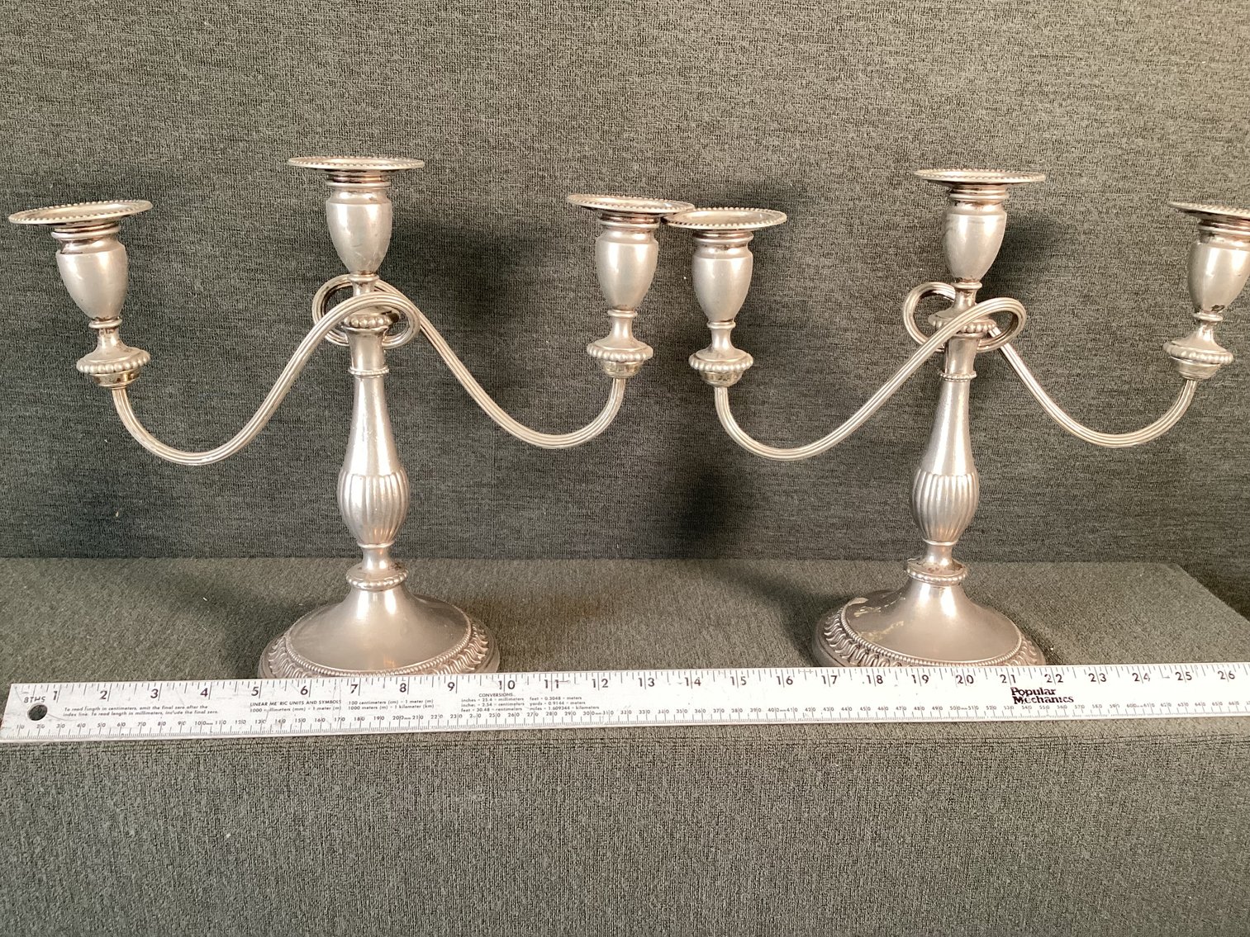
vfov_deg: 45.4
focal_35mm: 31
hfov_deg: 58.3
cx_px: 625
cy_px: 468
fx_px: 1120
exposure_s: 1/60
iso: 200
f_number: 2.4
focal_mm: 3.3
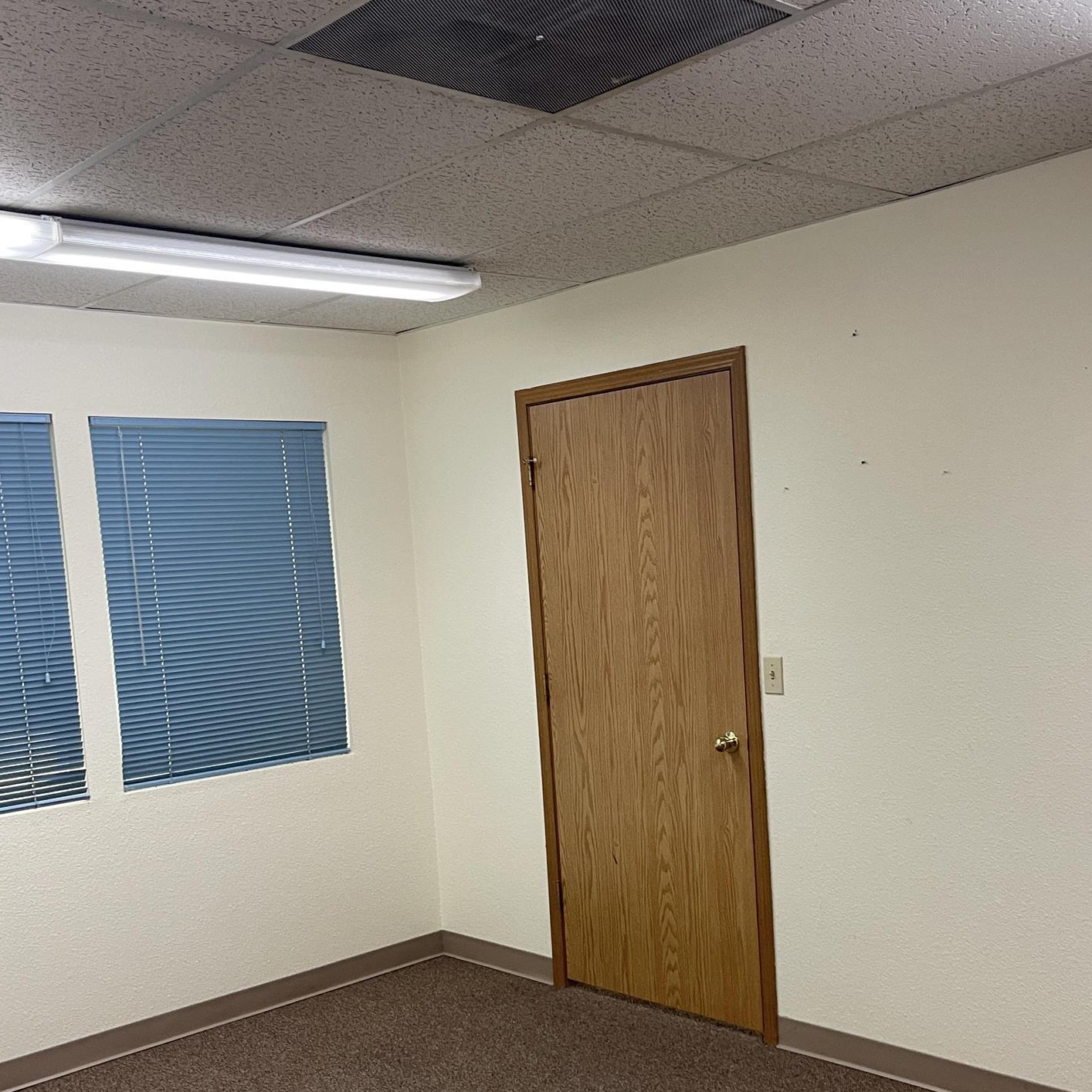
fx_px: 1285
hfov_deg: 45.9
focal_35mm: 36
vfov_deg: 45.5
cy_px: 714
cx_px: 623
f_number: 1.6
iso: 160
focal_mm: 5.1
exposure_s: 1/60
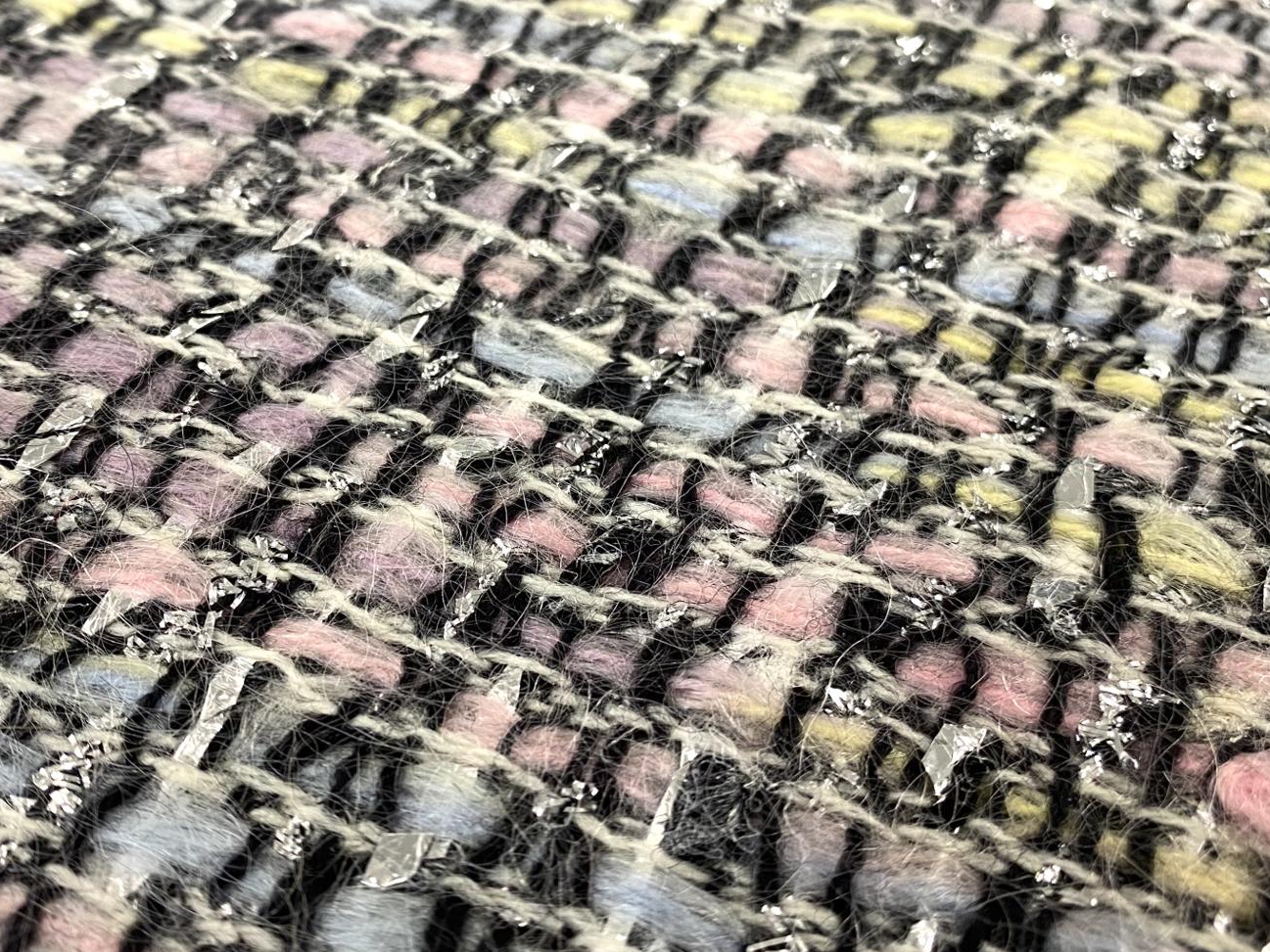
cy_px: 407
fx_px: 1358
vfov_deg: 38.6
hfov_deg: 50.0
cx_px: 539
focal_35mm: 37
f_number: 1.8
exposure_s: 1/60
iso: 125
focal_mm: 4.25
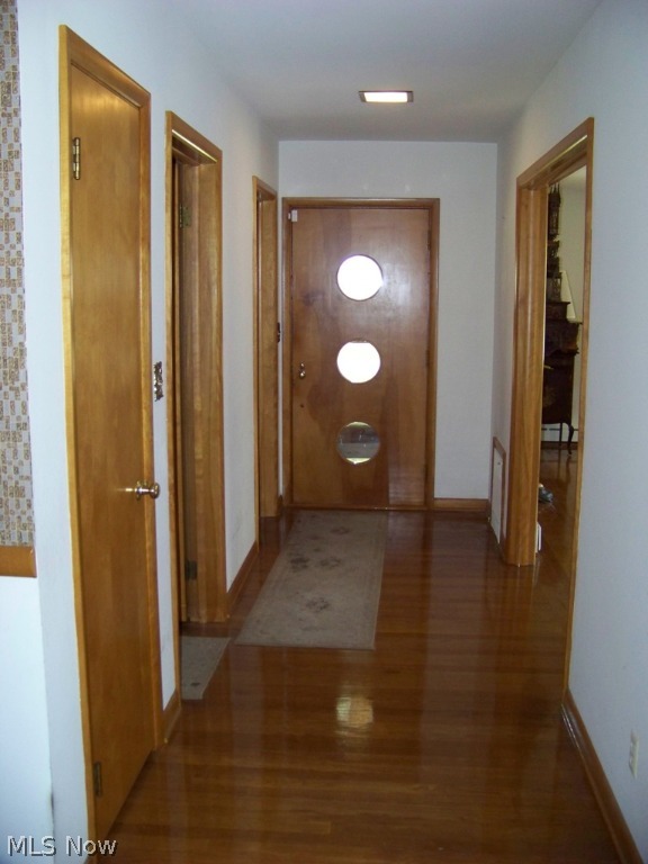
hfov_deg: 39.7
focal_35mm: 36
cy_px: 432
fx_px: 899
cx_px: 324
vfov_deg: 51.4
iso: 200
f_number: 2.8
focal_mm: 5.85
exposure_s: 1/30
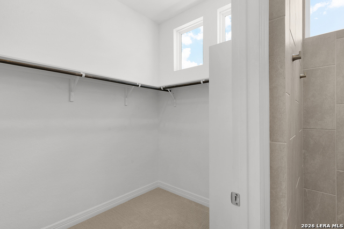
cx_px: 172
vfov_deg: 70.5
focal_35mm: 17
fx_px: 162
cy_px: 114
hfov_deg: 93.3
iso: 100
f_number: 9
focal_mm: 17
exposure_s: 1/15
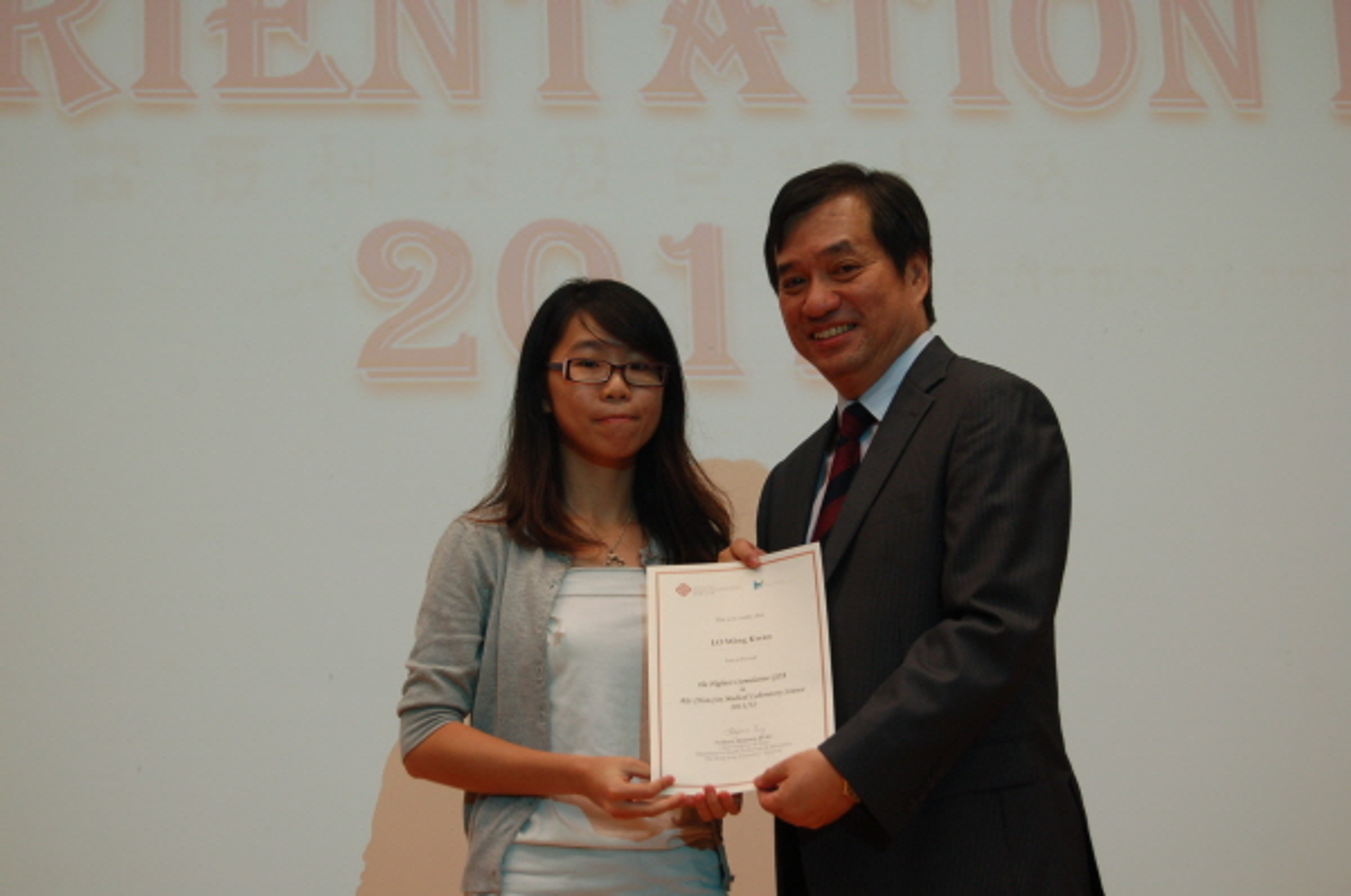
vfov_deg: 19.7
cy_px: 448
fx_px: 2585
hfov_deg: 29.3
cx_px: 676
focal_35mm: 69
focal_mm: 46
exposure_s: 1/30
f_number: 5.3
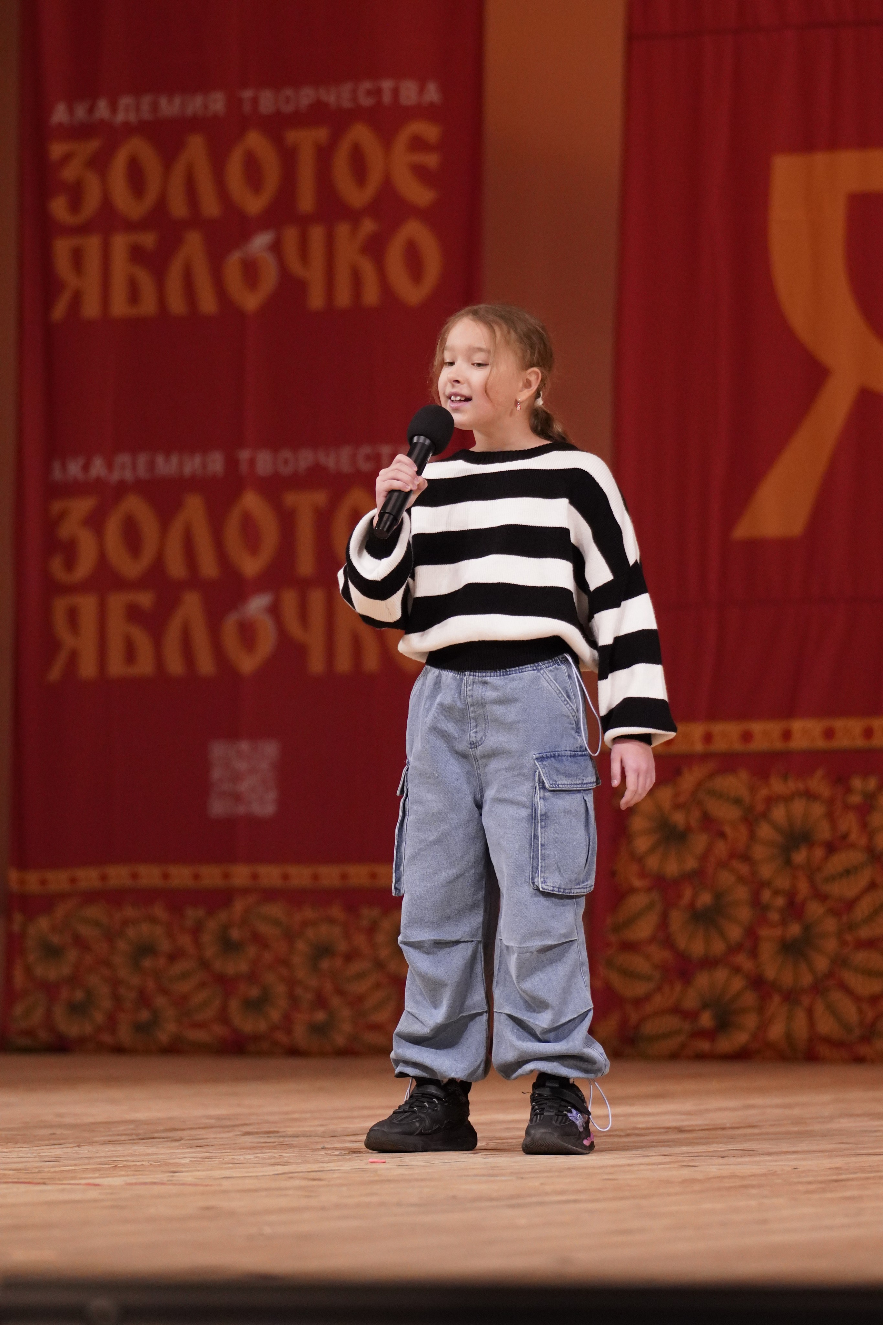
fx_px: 6512
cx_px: 442
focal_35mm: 177
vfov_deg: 11.6
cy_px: 662
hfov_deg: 7.8
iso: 2500
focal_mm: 118
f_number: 2.8
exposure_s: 1/400
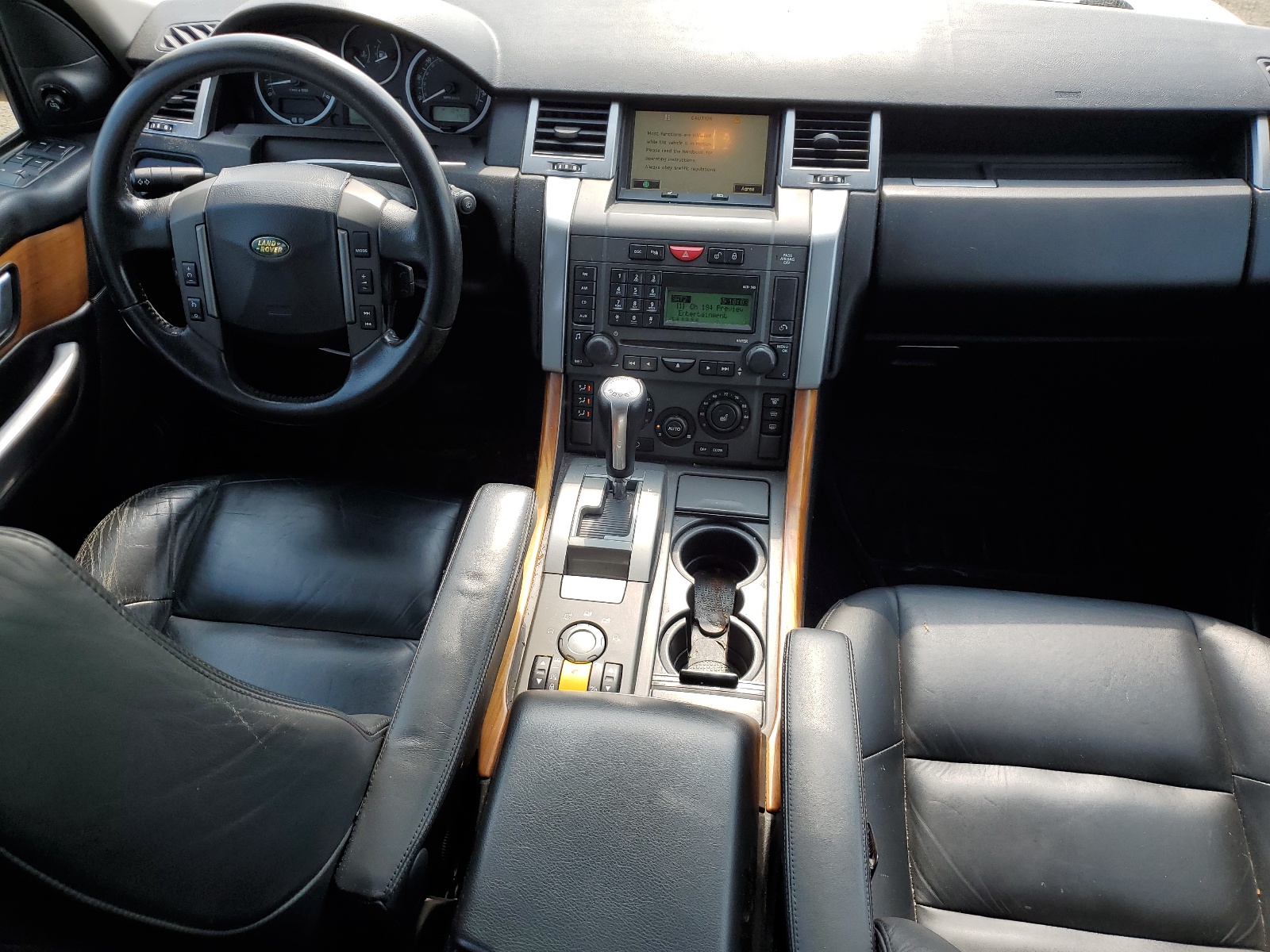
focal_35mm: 26
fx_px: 954
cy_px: 476
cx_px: 635
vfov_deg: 53.1
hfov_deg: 67.3
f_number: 1.5
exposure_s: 1/556
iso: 50
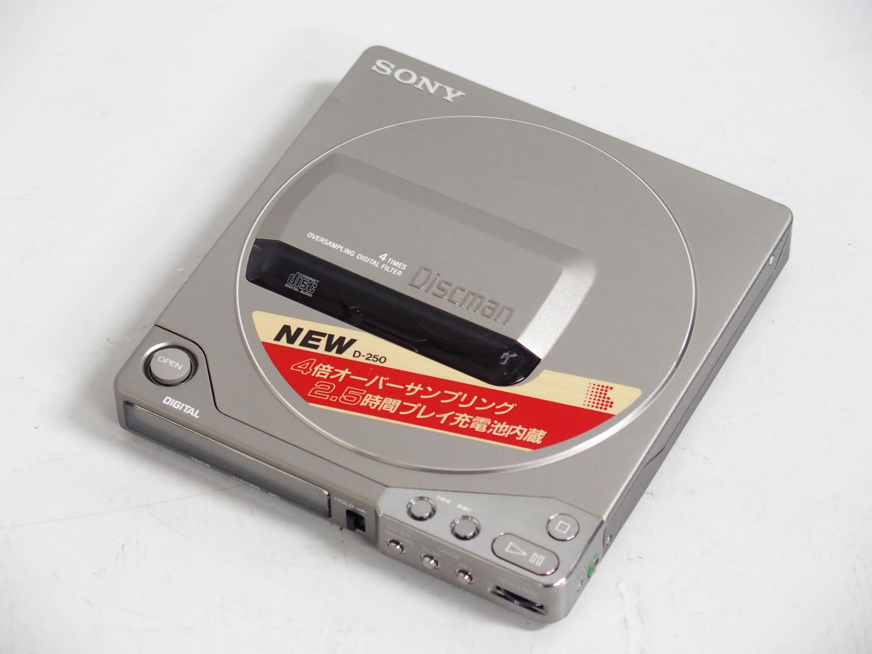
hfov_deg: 15.9
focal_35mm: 124
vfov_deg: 12.0
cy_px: 327
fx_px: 3124
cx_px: 436
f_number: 2.8
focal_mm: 26.2
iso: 800
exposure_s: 1/30
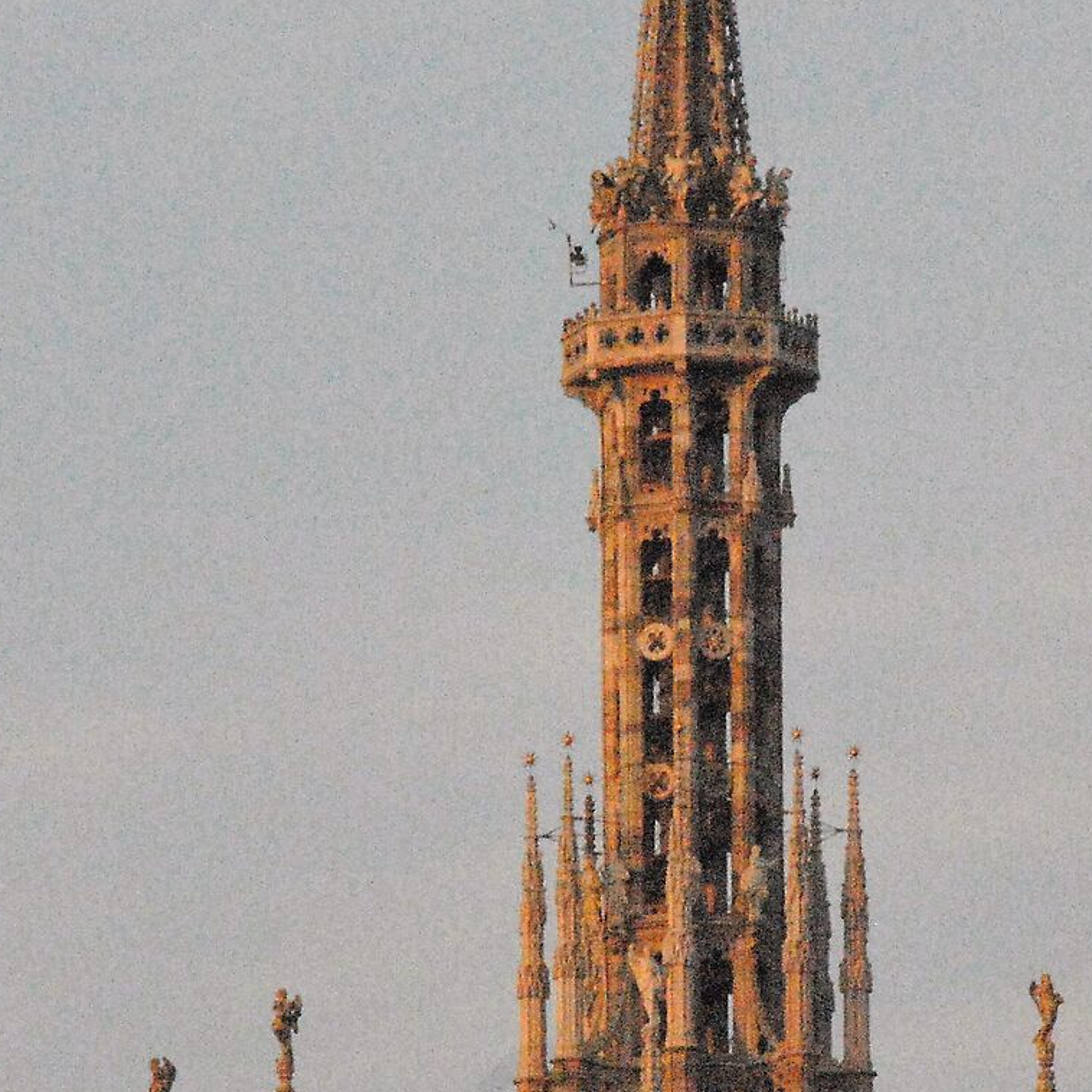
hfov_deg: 2.2
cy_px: 505
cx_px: 719
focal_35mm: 808
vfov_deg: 2.2
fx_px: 28838
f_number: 14
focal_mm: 200
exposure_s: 1/800
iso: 1600
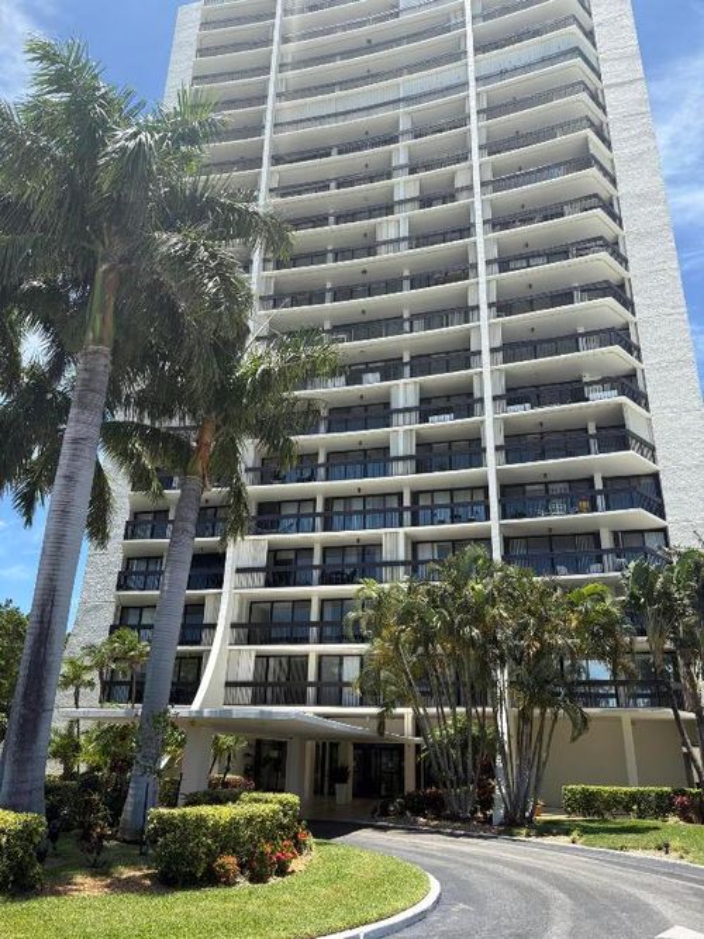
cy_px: 470
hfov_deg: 53.0
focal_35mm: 26
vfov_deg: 67.3
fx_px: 705
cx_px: 352
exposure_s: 1/2364
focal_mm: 5.96
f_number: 1.6
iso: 50
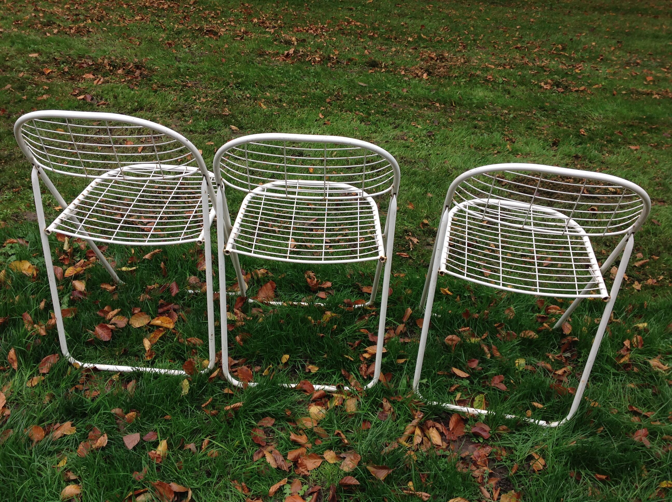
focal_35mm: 35
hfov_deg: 52.7
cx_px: 336
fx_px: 678
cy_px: 251
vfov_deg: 40.6
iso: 50
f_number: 2.4
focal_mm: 4.28
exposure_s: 1/155
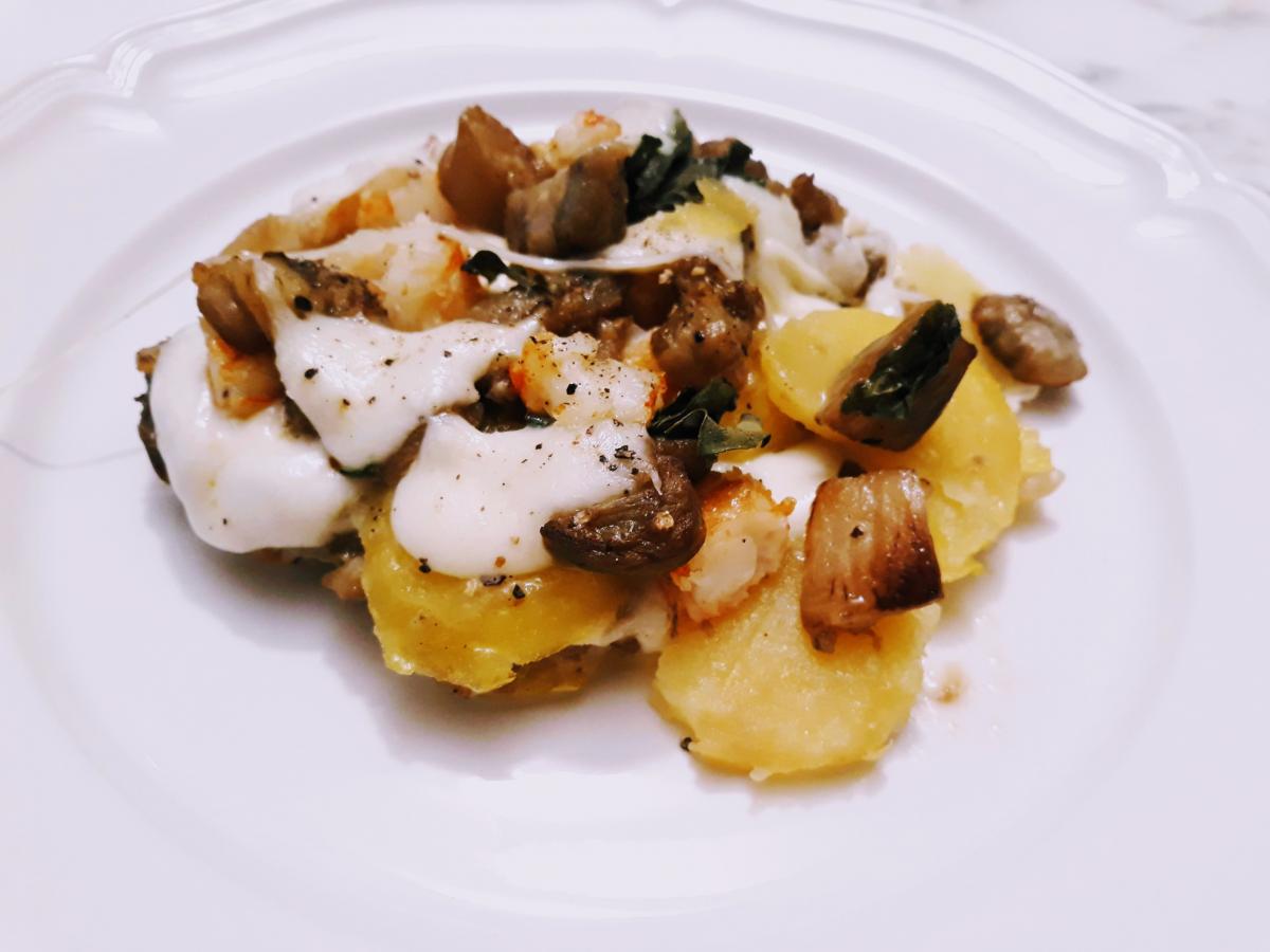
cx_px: 635
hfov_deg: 65.3
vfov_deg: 51.4
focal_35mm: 27
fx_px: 991
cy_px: 476
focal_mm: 3.71
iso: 200
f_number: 1.7
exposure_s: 1/25
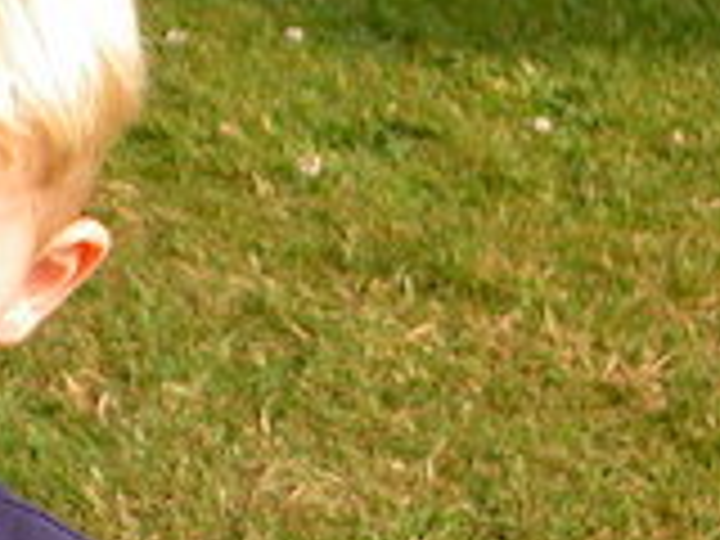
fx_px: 7051
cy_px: 531
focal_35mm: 339
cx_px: -29
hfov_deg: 5.8
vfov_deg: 4.4
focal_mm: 16.8
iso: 50
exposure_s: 1/200
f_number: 4.9
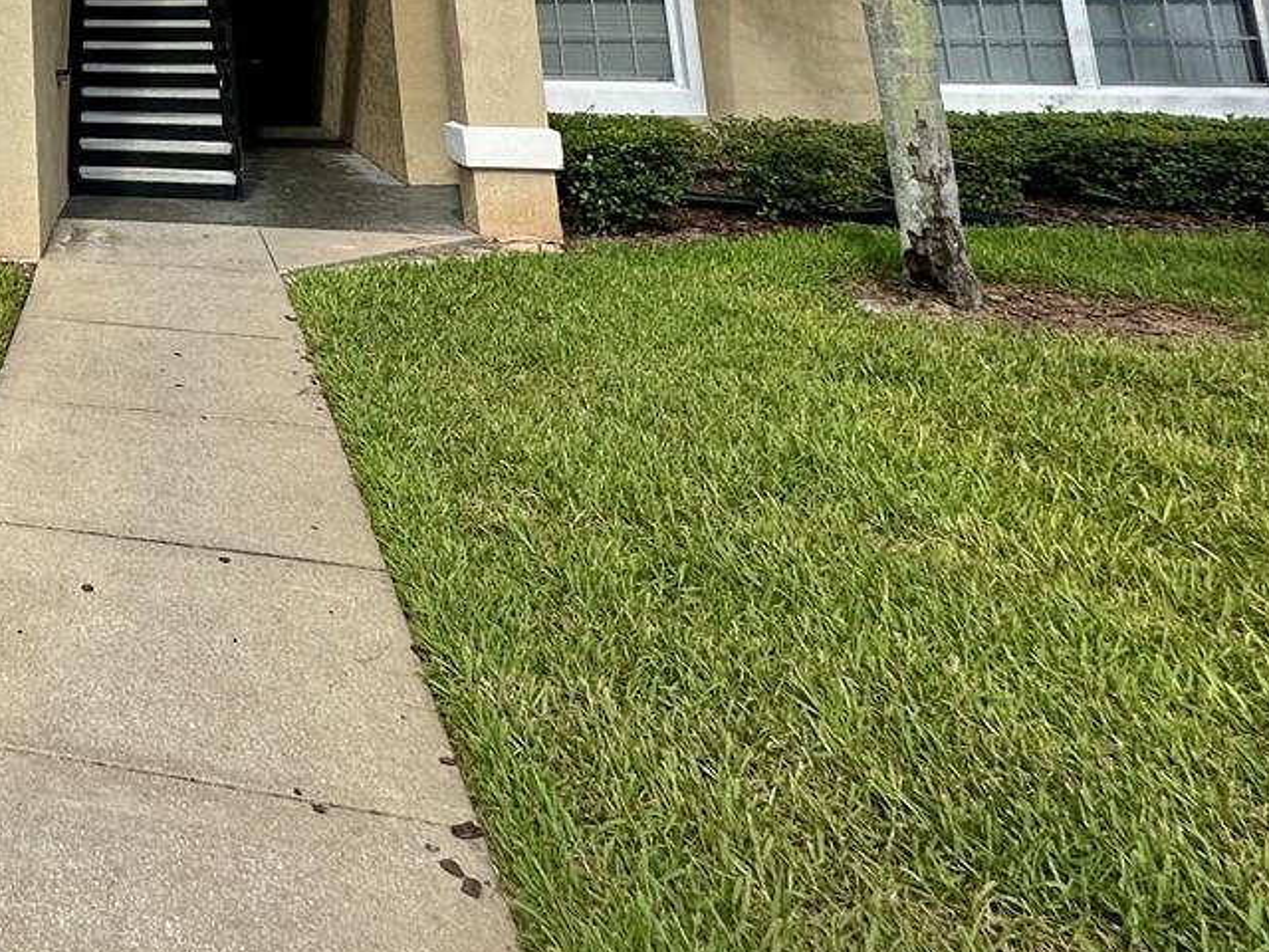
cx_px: -260
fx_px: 1283
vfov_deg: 32.8
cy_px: -212
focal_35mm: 35
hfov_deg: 38.5
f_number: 2.2
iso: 50
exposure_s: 1/1233
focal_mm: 2.22
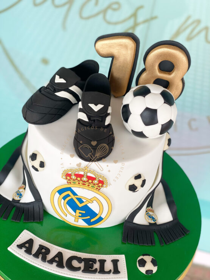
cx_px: 105
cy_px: 140
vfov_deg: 36.8
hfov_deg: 28.0
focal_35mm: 52
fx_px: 421
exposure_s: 1/122
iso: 25
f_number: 2
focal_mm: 6
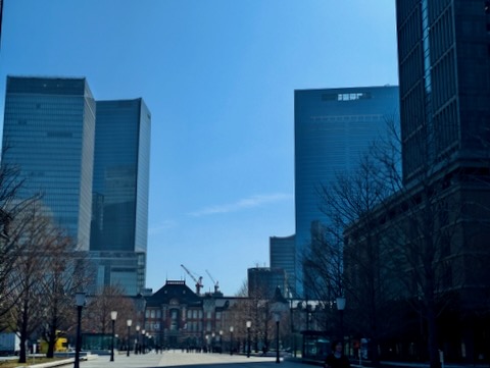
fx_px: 723
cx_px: 245
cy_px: 184
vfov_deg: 28.6
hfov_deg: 37.5
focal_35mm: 51
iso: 62
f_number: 1.89
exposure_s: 1/4016
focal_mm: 5.43
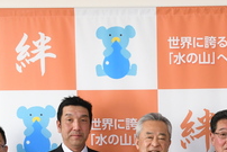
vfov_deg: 10.5
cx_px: 239
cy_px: 177
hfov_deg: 15.5
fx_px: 814
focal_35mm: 129
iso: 1250
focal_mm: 30
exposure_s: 1/100
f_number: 5
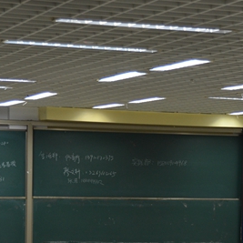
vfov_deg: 12.7
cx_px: 214
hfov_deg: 12.7
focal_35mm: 137
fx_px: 1088
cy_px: 205
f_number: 7.1
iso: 500
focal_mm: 36
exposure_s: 1/30
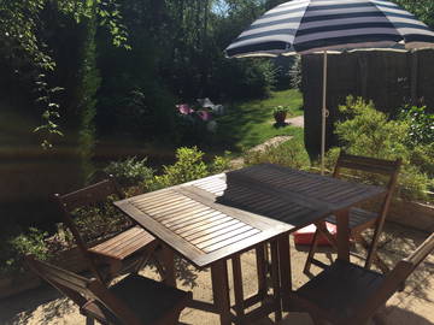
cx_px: 217
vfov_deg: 48.2
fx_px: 364
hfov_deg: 61.7
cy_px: 162
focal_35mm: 29
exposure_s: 1/1883
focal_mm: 4.15
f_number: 2.2
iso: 32
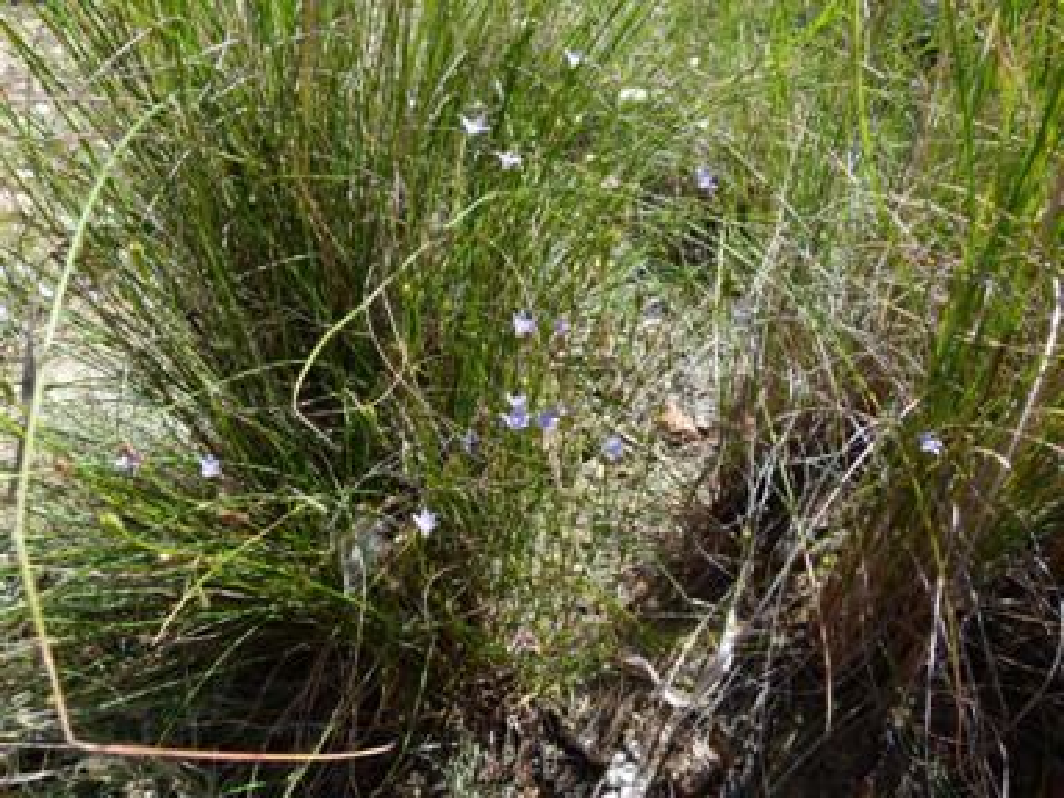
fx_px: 768
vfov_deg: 54.9
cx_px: 532
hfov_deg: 69.4
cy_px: 399
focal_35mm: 25
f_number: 4
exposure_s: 1/400
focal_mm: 4.5
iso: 100
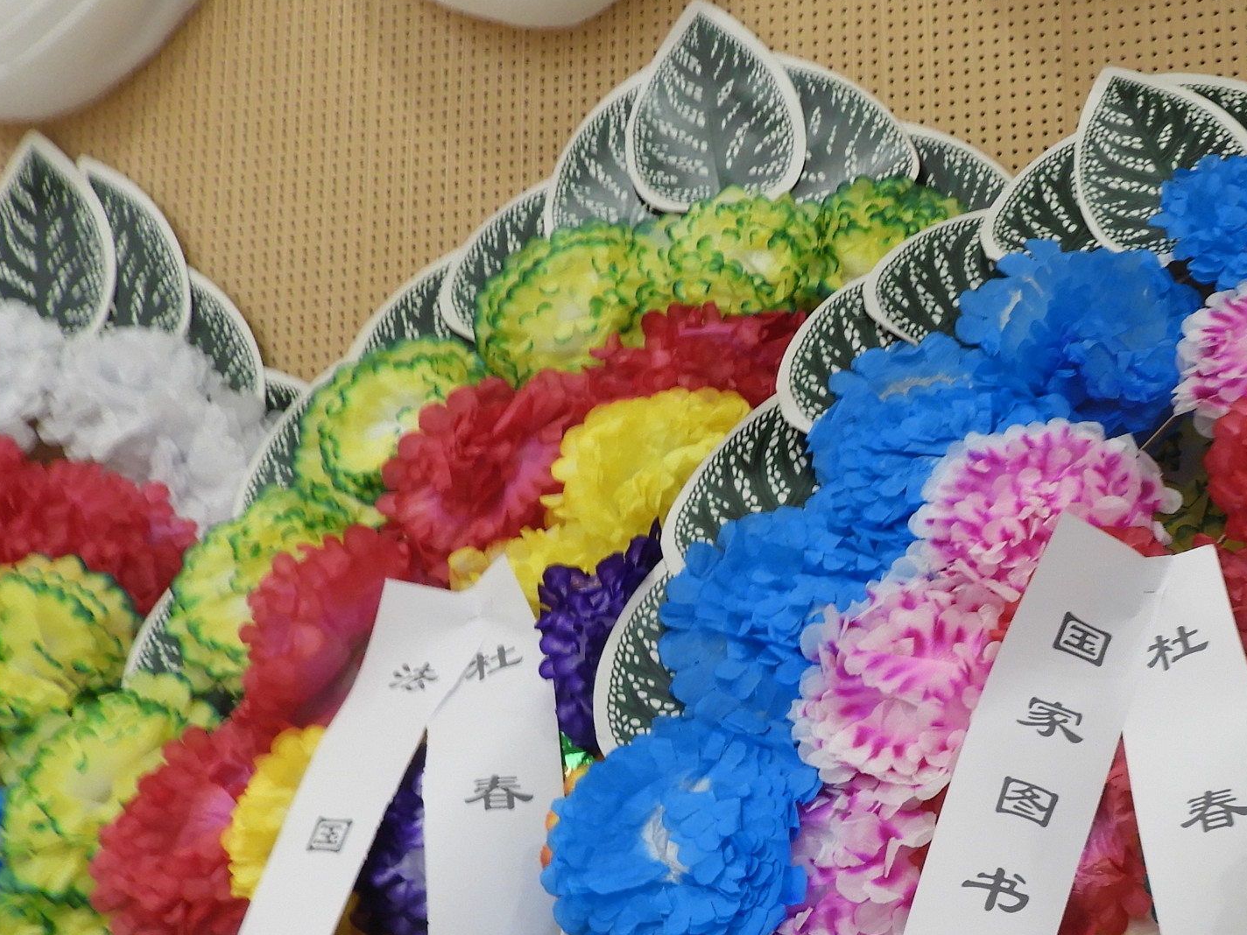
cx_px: 1113
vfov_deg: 26.4
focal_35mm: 55
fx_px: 1981
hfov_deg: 33.2
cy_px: 607
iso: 110
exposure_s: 1/30
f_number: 3.3
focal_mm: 4.3
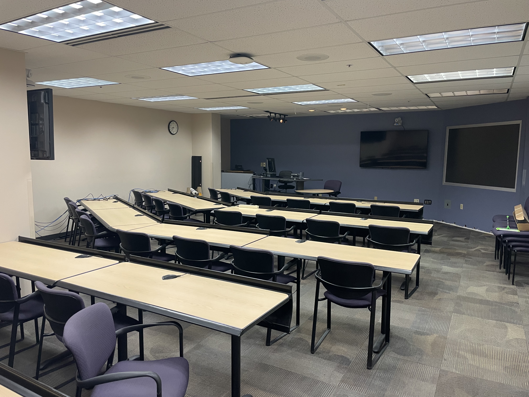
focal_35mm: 26
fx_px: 397
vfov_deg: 53.1
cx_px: 264
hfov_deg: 67.3
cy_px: 198
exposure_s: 1/60
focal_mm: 4.2
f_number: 1.6
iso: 160
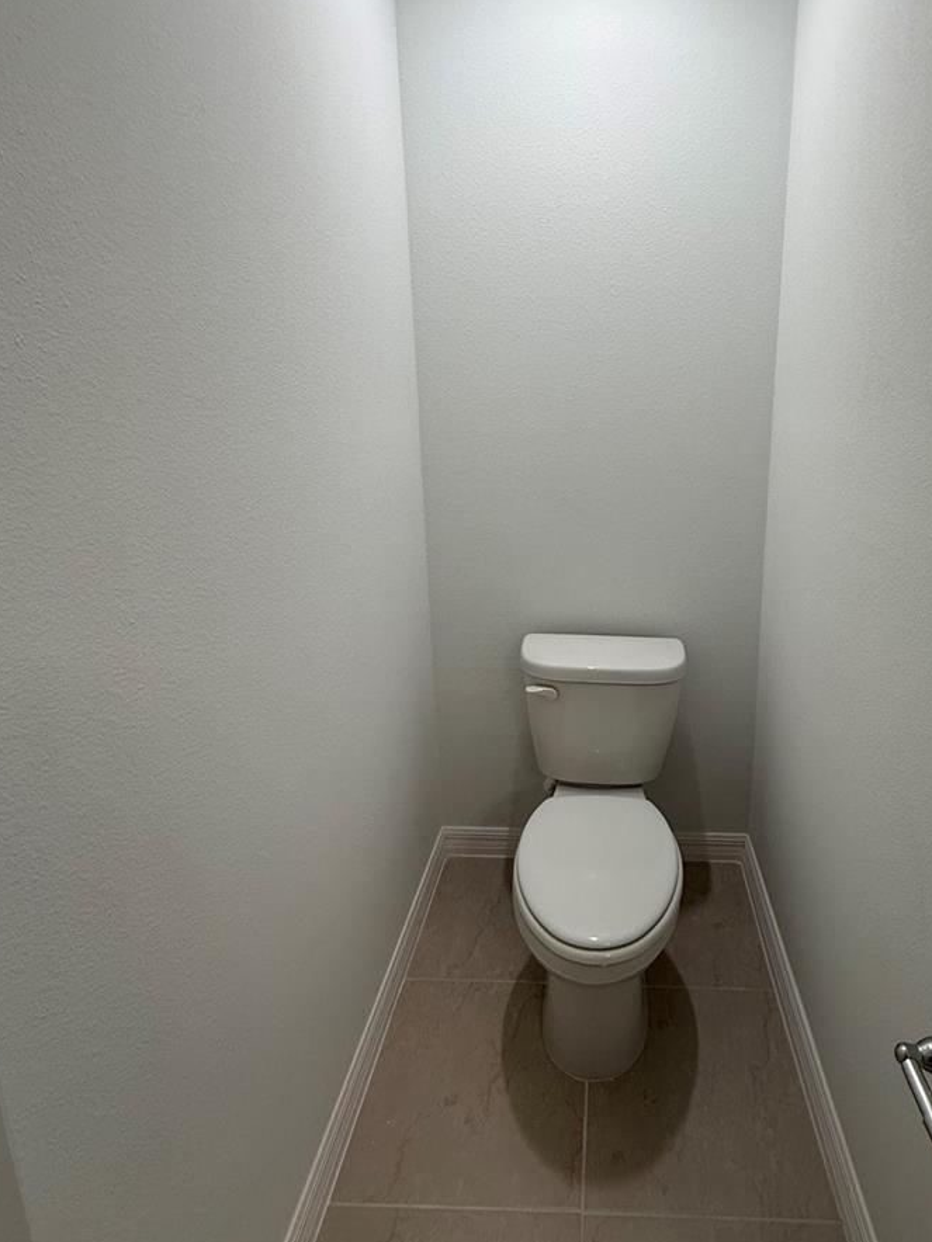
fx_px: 682
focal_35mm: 19
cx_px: 590
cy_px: 544
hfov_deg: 67.5
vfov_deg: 84.3
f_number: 2.2
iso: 100
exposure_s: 1/120
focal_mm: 2.22
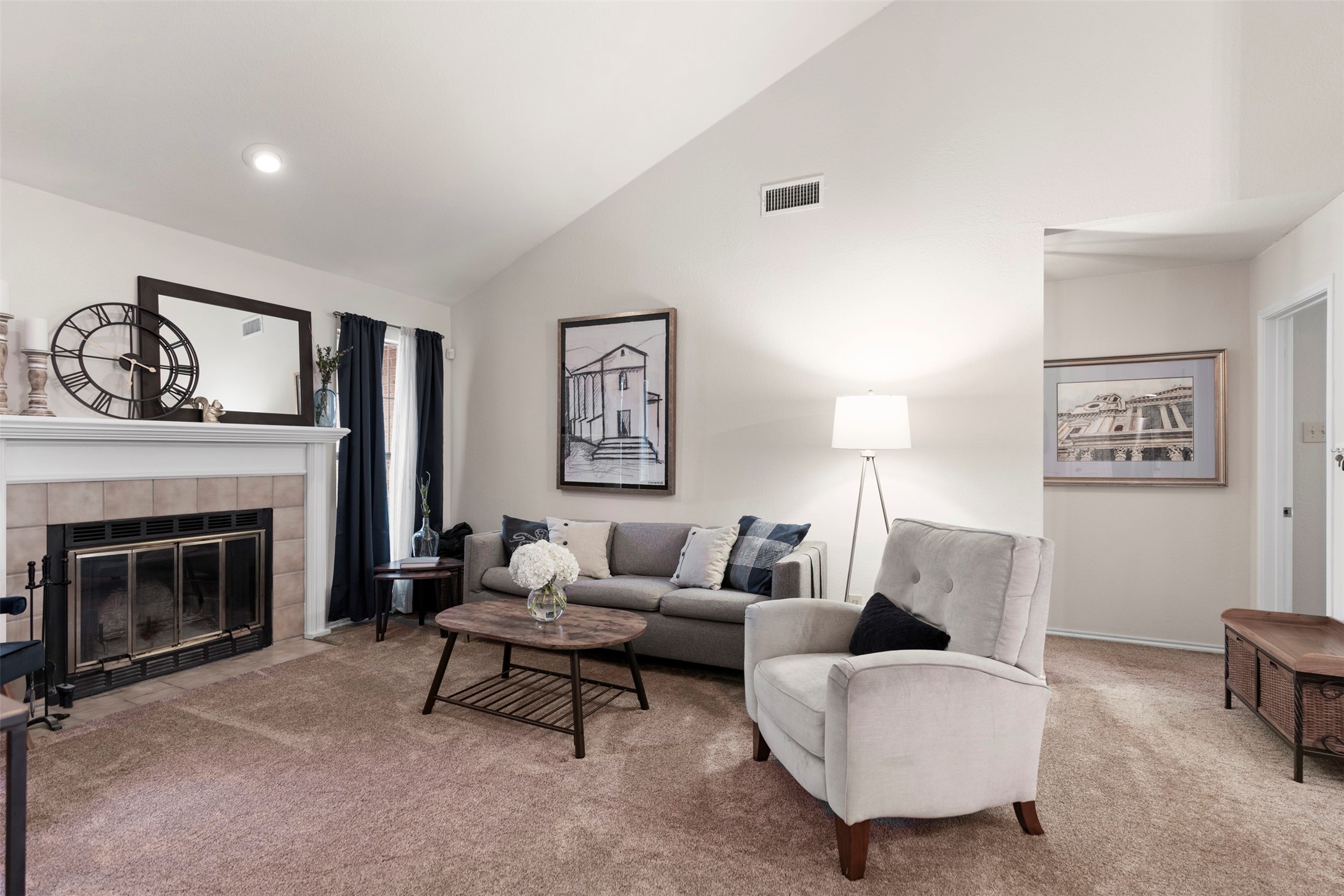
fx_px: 597
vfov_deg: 73.7
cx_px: 672
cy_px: 448
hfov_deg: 96.7
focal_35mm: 16
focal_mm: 16
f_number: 3.2
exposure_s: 1/4
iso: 200
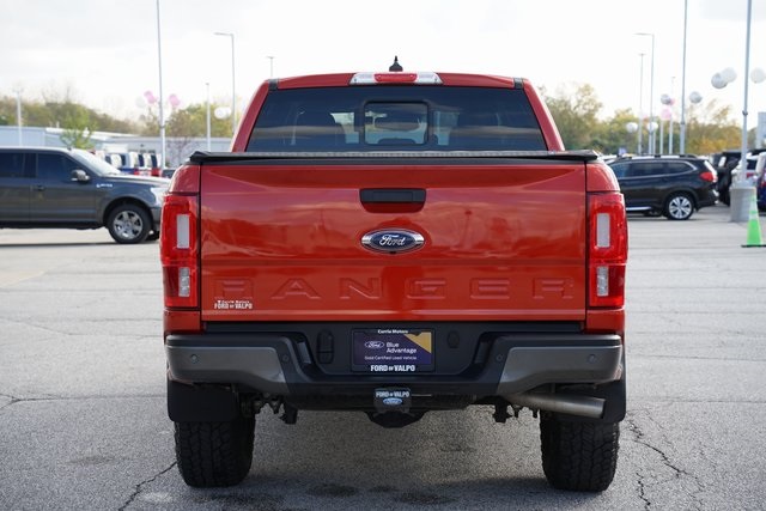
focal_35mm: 74
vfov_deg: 18.4
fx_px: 1575
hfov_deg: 27.3
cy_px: 256
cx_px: 383
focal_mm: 74
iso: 100
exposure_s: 1/100
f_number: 6.3
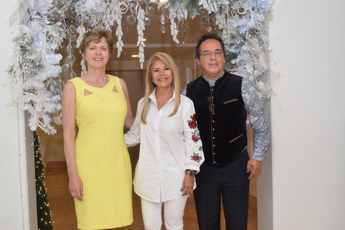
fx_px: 398
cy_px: 117
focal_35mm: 42
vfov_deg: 32.2
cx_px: 170
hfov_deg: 46.9
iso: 800
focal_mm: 27
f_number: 7.1
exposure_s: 1/160
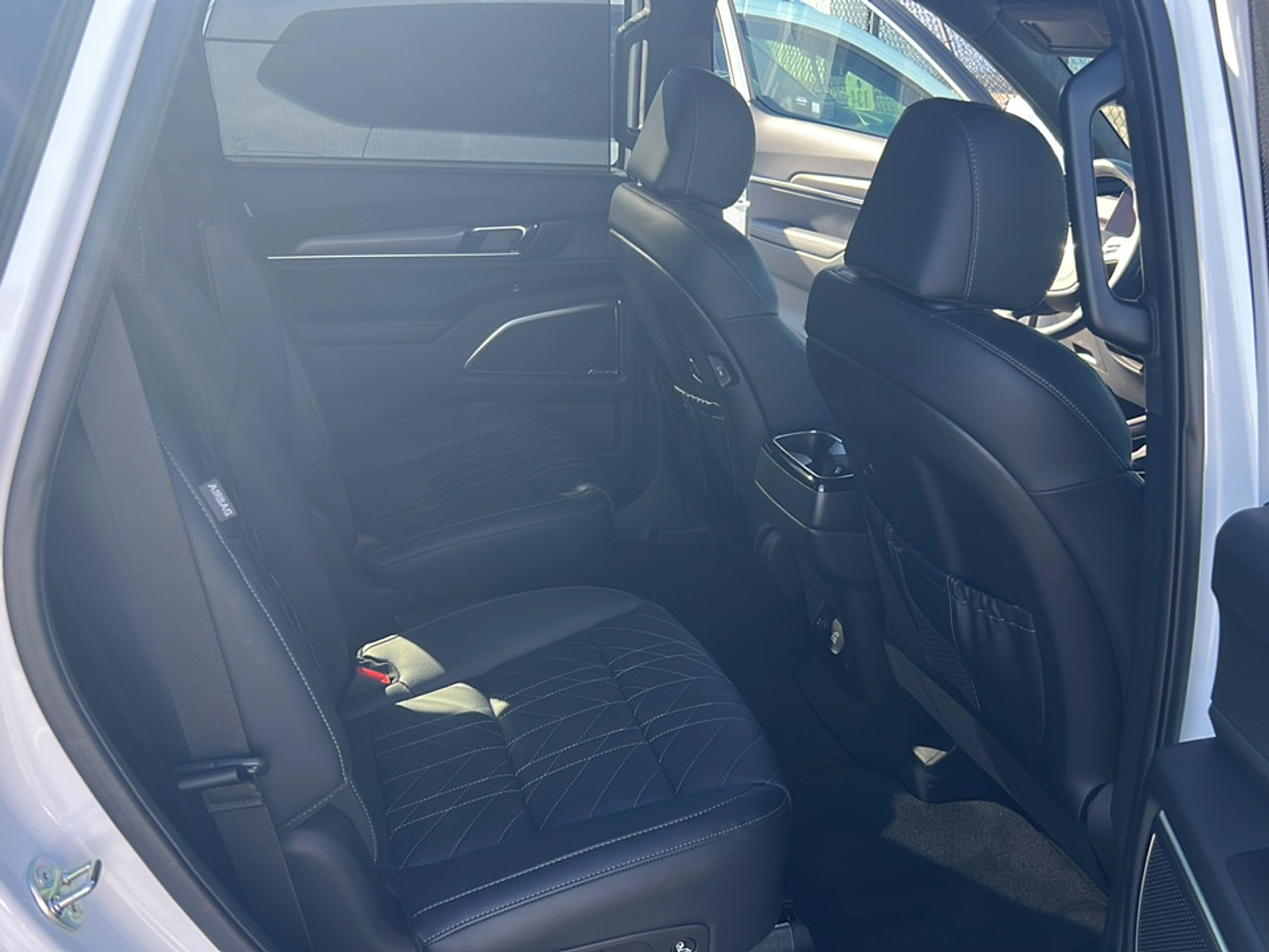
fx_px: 990
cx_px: 634
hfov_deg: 65.3
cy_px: 476
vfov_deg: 51.4
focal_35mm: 27
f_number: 1.5
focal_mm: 5.7
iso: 64
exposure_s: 1/333
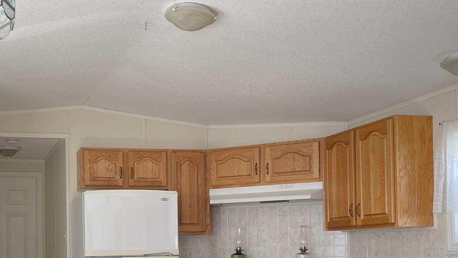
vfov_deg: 21.0
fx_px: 680
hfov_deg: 36.3
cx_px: 113
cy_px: 236
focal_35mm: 56
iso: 80
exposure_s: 1/121
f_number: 1.6
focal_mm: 4.2
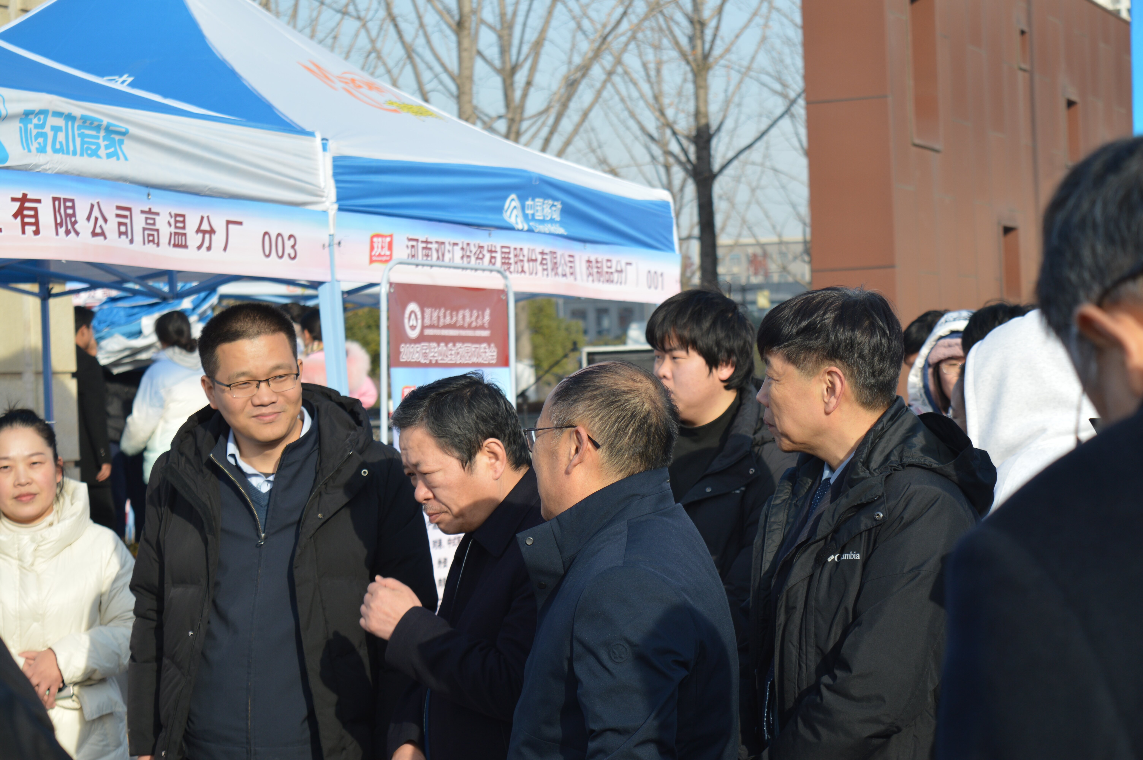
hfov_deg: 24.6
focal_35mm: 82
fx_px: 2617
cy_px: 380
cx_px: 572
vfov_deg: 16.5
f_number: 6.3
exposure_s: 1/250
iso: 100
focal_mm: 55
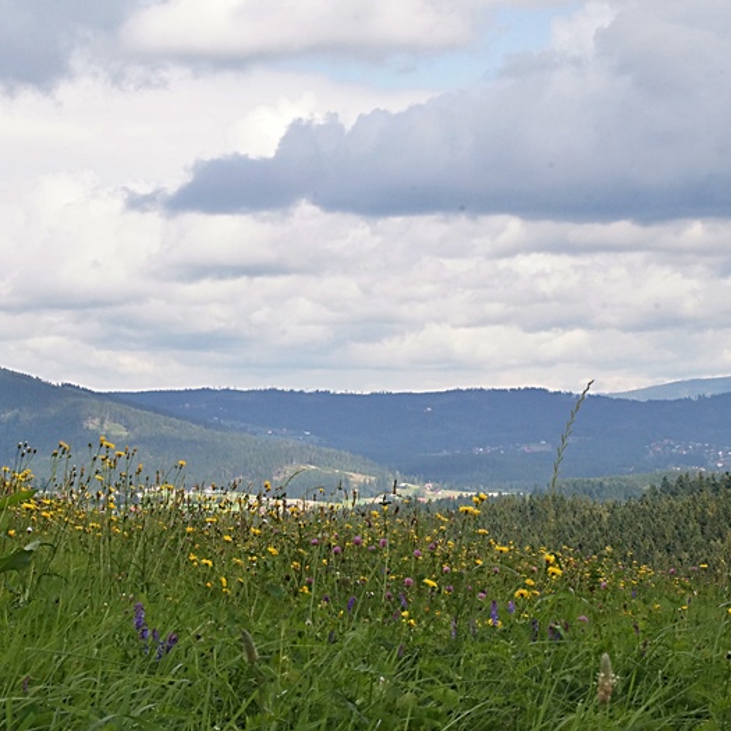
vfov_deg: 17.9
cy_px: 369
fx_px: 2317
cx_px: 312
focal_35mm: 97
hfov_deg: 17.9
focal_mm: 50
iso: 800
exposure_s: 1/125
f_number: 25
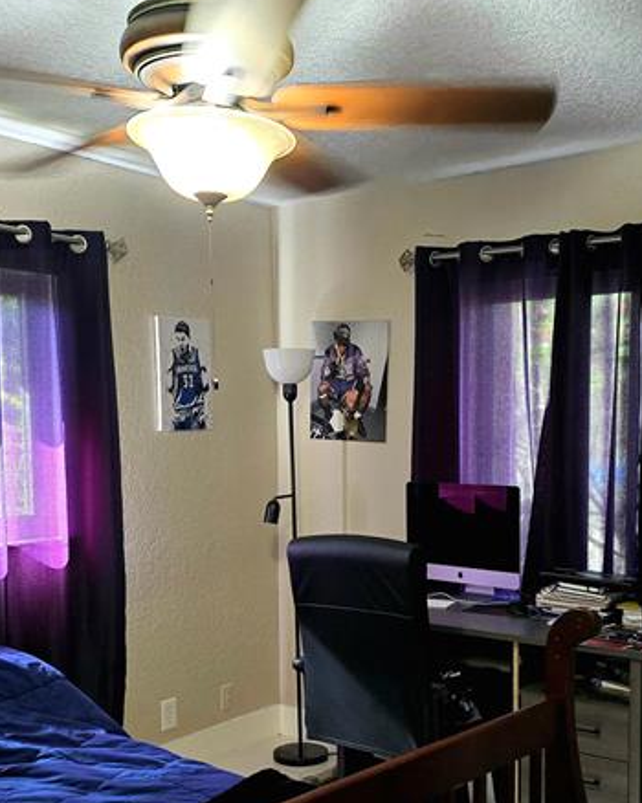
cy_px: 521
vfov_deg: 44.3
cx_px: 315
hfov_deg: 36.5
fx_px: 974
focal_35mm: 41
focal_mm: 6.3
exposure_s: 1/60.2
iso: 1250
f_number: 1.7
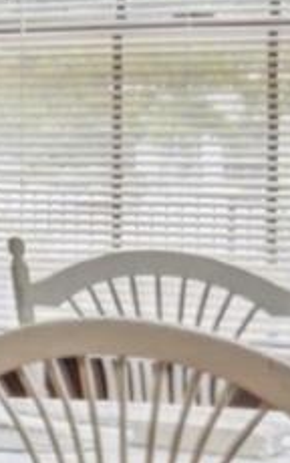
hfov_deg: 4.7
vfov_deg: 14.4
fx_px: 1831
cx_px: -1623
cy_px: 122
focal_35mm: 145
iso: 400
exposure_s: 1/8
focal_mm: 16
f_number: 7.1
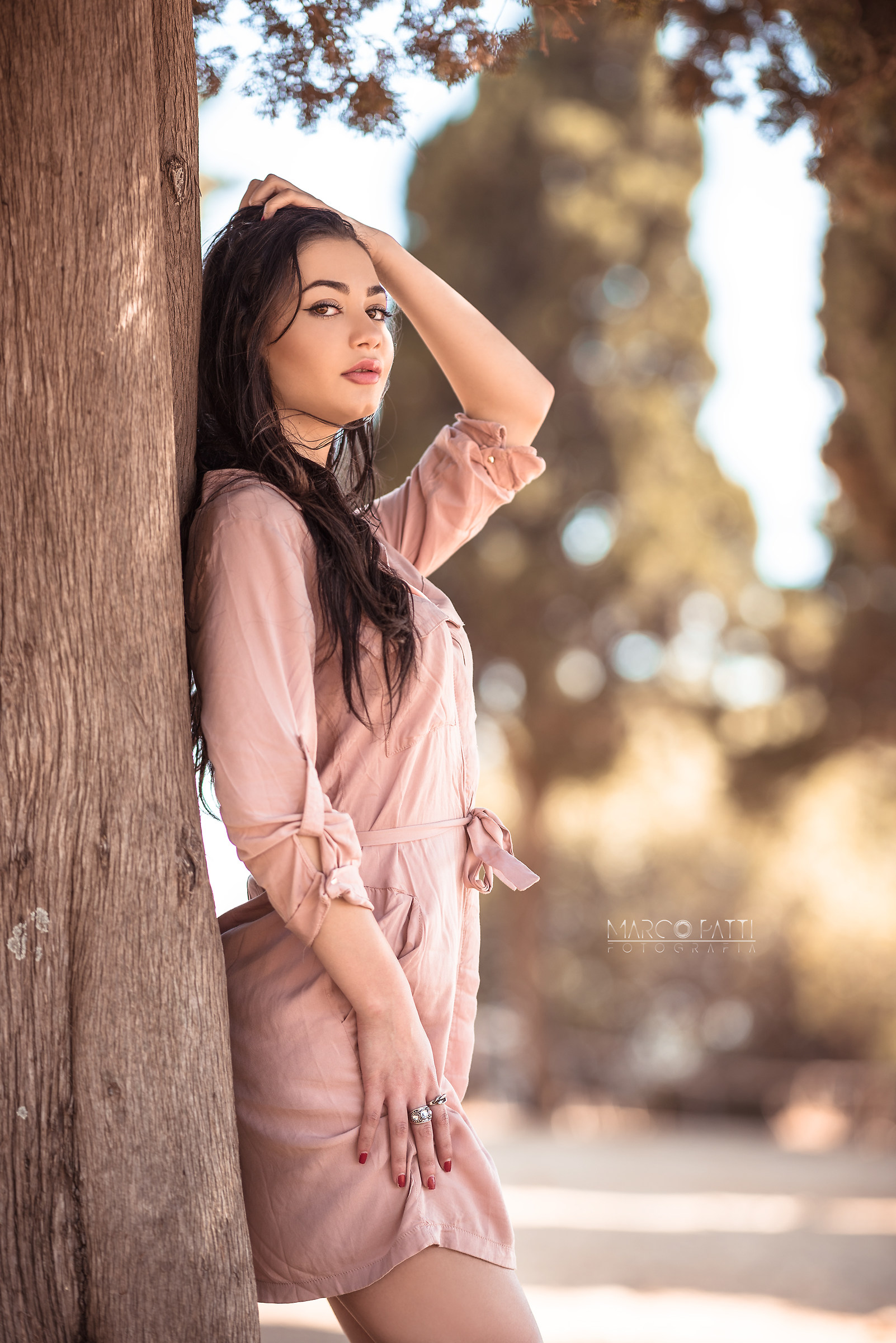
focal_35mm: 105
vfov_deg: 19.4
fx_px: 3916
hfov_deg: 13.1
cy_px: 672
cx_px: 448
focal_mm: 105
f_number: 2
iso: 100
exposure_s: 1/640
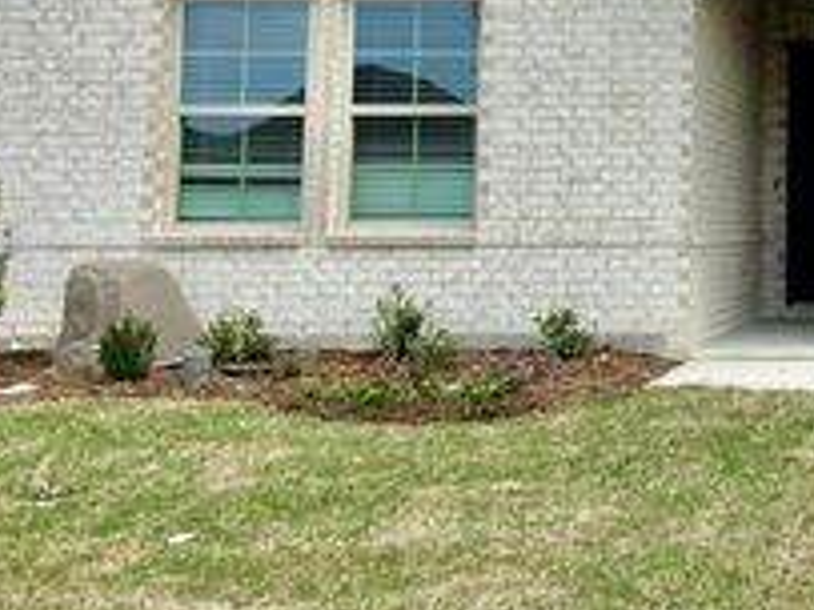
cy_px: 62
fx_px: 1504
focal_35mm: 64
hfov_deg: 27.5
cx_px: 910
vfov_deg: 22.4
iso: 32
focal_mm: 4.25
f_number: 1.8
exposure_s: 1/2817
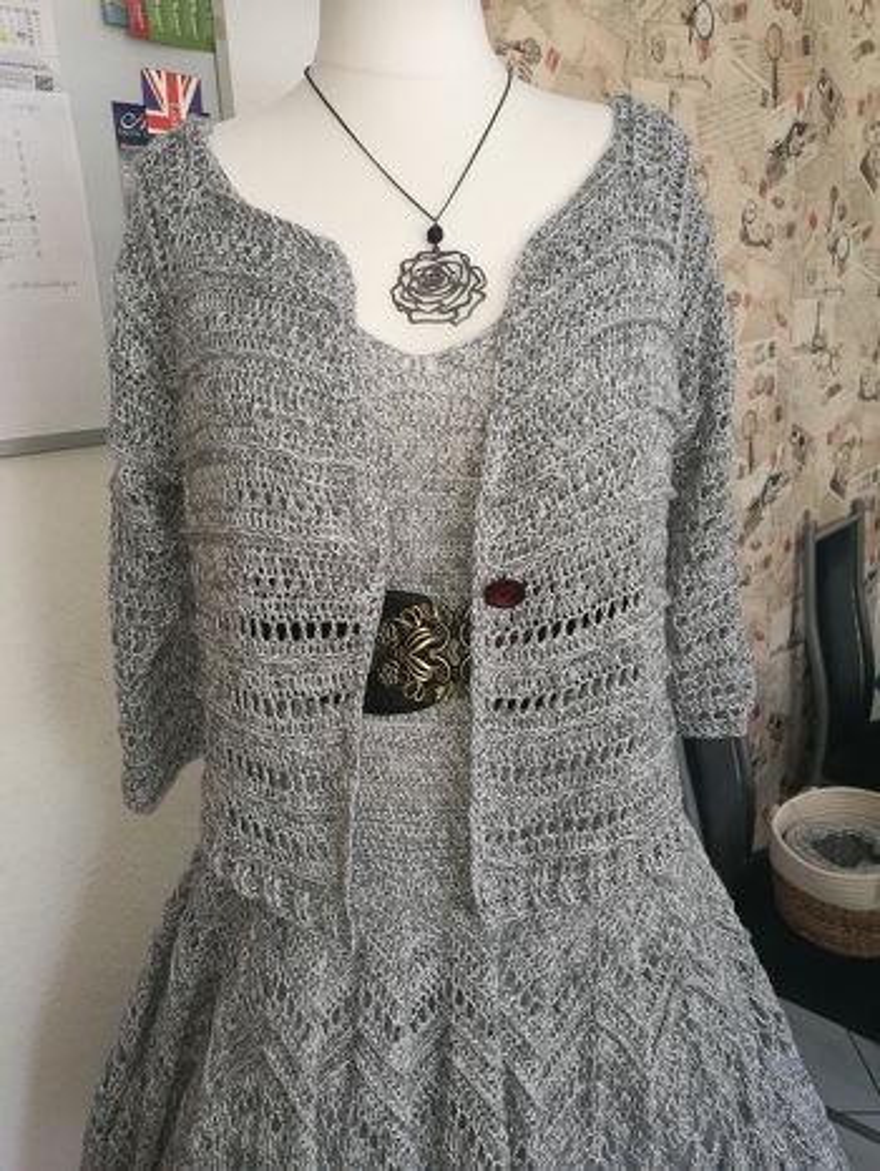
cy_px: 586
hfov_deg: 51.4
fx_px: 914
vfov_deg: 65.3
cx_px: 440
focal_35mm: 27
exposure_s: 1/50
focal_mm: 4.5
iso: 125
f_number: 2.2
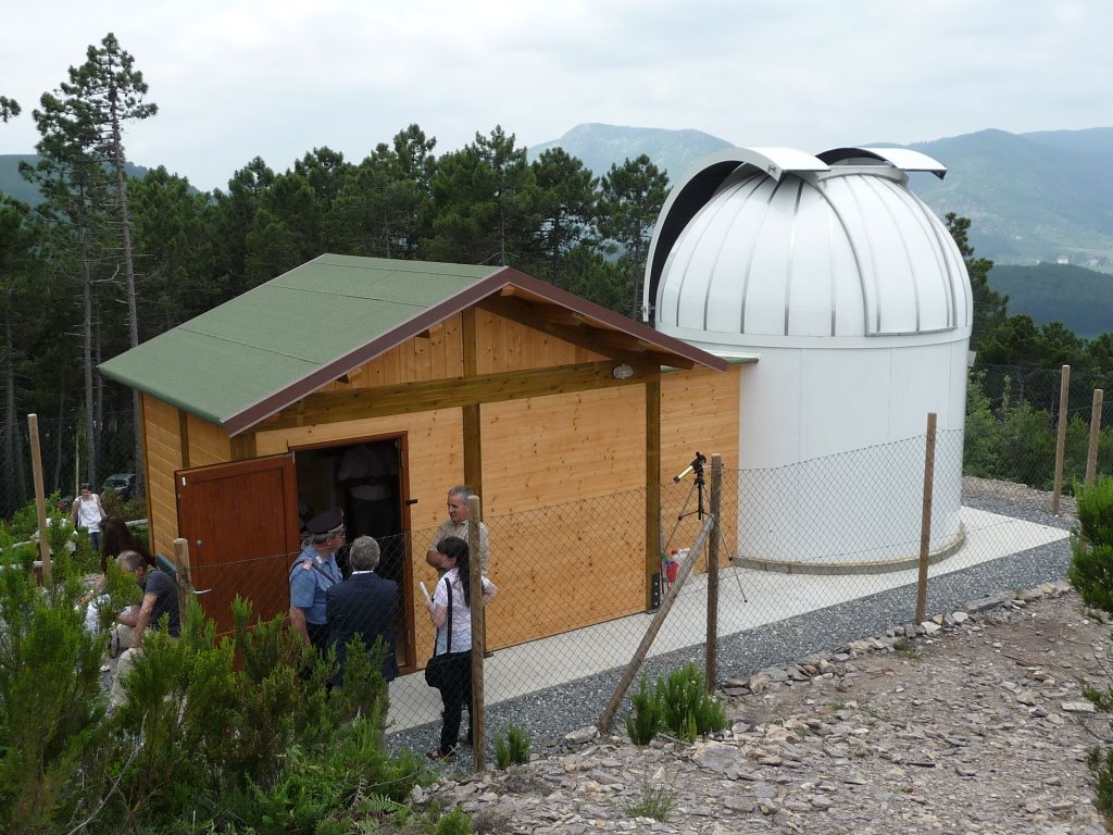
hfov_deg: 51.4
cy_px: 418
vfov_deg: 39.7
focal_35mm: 36
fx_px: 1157
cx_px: 556
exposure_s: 1/800
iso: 100
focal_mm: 4.7
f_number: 3.3
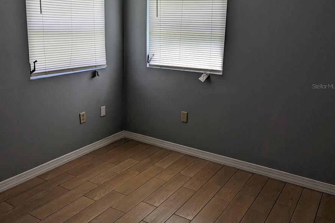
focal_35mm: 34
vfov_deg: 38.7
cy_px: 86
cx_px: 168
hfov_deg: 55.8
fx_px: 316
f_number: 1.85
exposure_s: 1/140
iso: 53
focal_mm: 6.81
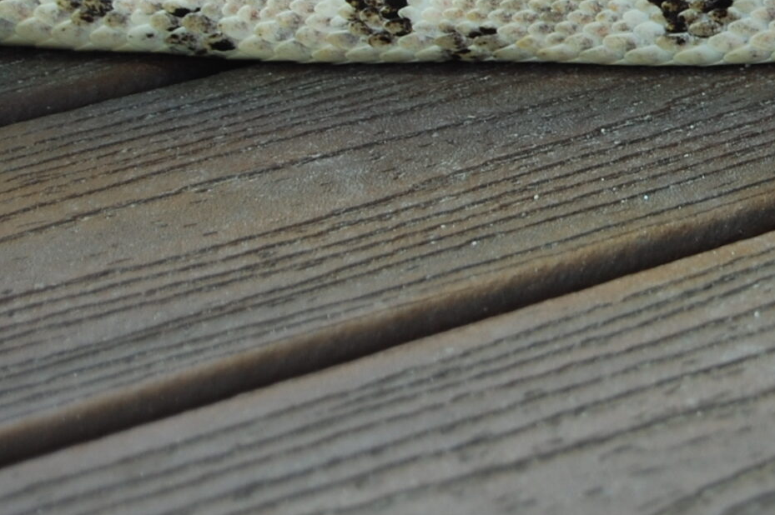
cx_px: 880
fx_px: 4891
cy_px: -140
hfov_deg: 9.0
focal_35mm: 227
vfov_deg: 6.0
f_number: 5.6
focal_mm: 55
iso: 200
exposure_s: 1/125
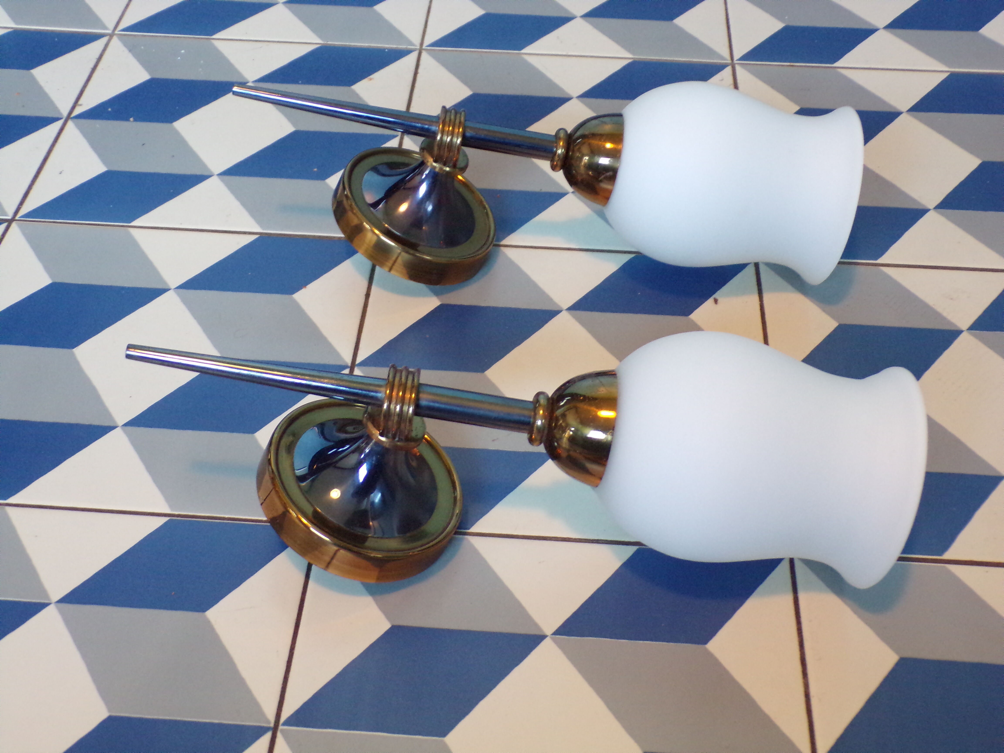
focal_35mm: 42
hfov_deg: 44.8
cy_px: 376
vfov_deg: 34.3
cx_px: 502
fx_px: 1218
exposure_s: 1/17
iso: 417
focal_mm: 7.6
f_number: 3.4
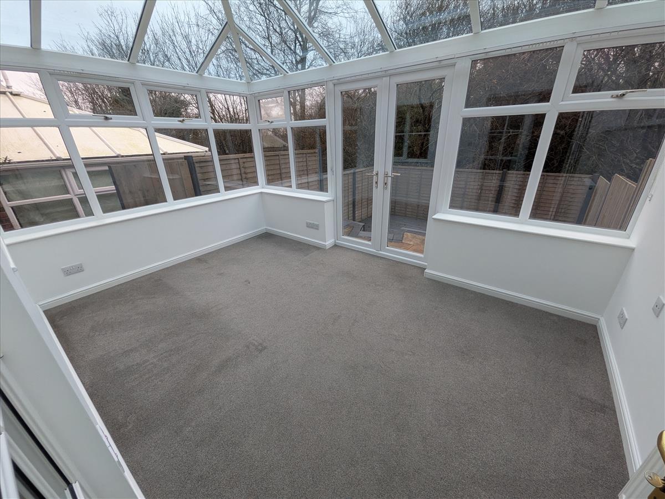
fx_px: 269
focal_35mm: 14
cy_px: 250
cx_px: 332
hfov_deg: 102.1
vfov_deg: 85.7
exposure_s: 1/100
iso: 123
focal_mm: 1.85
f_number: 2.2
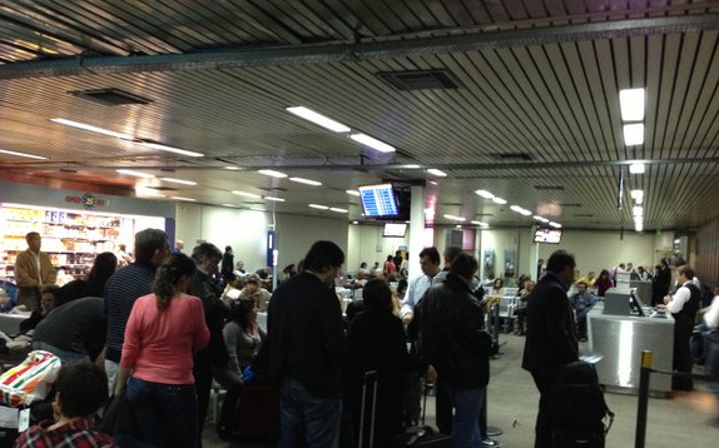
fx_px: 705
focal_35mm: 36
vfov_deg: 35.2
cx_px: 357
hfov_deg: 54.0
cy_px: 270
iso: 400
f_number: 2.4
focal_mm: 4.13
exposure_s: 1/15
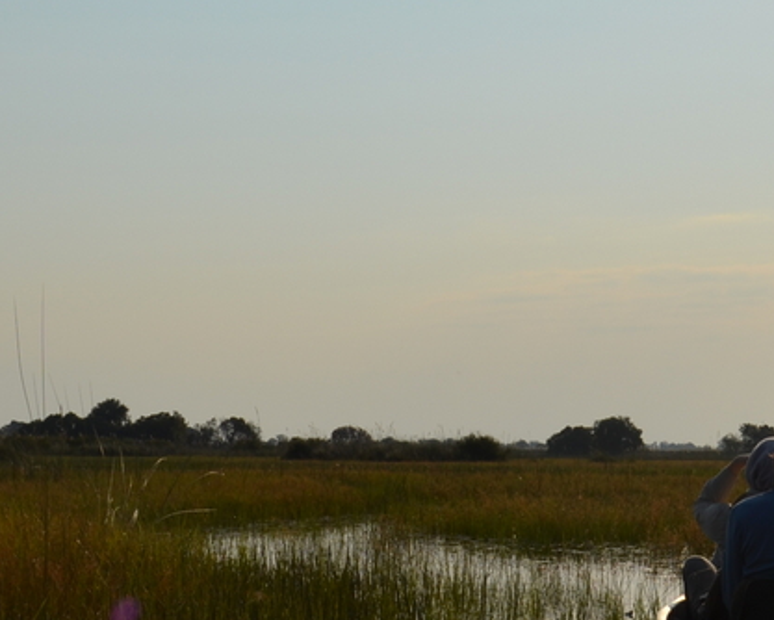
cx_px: 405
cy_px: 284
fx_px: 2567
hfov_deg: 17.1
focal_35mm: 112
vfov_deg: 13.8
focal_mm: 26
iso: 100
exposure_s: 1/500
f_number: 11
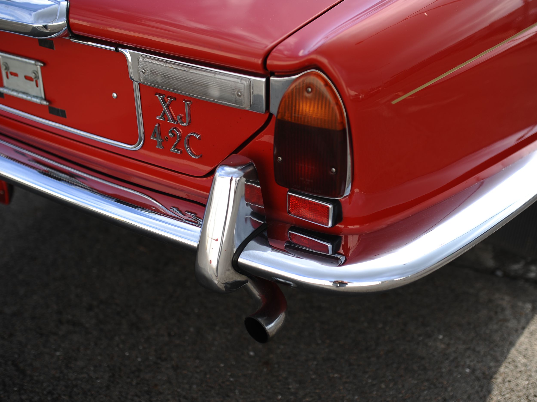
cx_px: 287
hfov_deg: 43.8
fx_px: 667
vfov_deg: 33.6
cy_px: 207
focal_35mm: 43
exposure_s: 1/2000
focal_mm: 35
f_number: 2.2
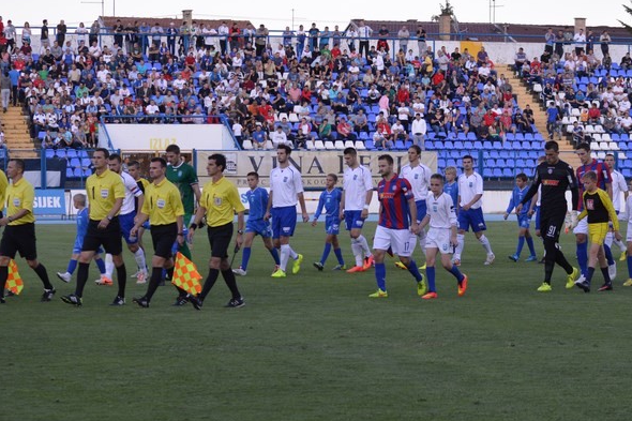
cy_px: 229
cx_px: 377
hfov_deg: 16.3
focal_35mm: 126
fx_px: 2207
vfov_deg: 10.9
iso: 400
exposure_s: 1/320
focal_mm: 55
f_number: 5
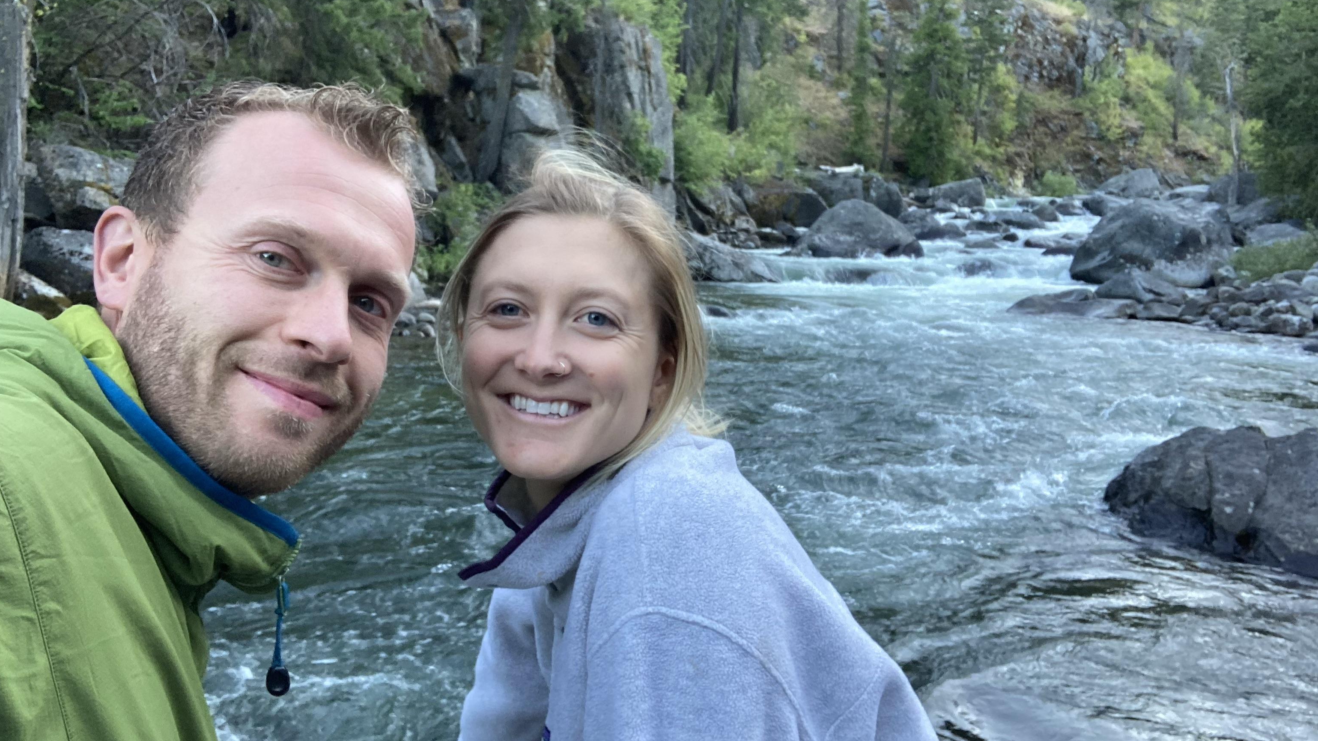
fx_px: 1223
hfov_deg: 56.6
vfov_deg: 33.7
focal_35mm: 35
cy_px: 382
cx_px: 659
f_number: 2.2
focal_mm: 2.87
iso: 80
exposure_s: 1/60
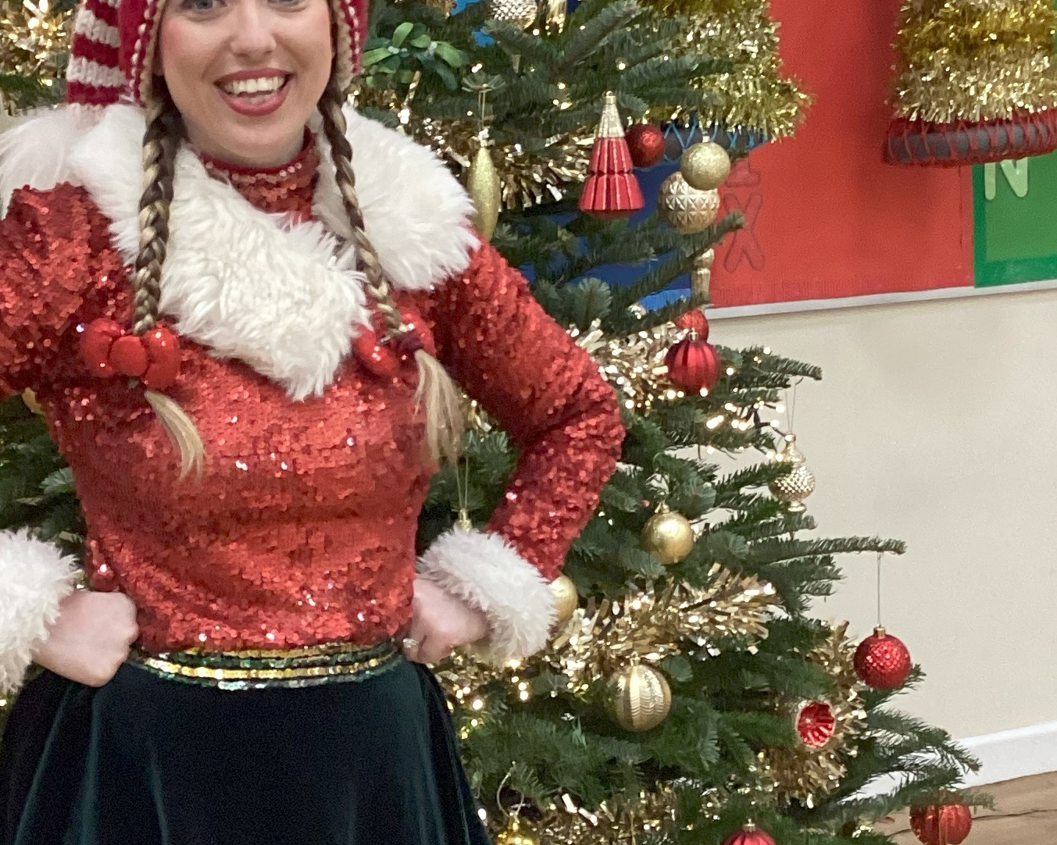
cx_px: 434
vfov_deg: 21.0
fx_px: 2283
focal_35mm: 73
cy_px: 449
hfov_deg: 26.0
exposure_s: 1/60
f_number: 2.4
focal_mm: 3.3
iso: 250
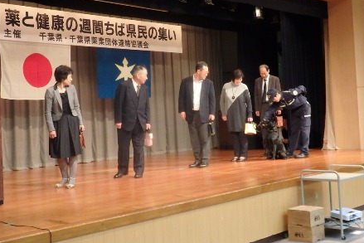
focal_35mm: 52
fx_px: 526
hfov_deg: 38.2
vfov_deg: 26.0
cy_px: 104
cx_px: 179
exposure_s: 1/15
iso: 800
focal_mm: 8.9
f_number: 4
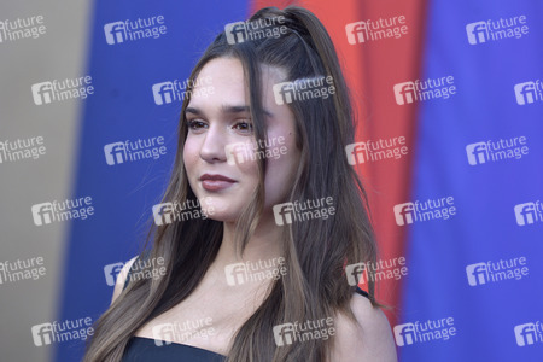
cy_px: 181
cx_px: 272
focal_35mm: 300
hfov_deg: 6.9
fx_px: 4525
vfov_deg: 4.6
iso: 250
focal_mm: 300
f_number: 6.3
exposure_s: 1/250
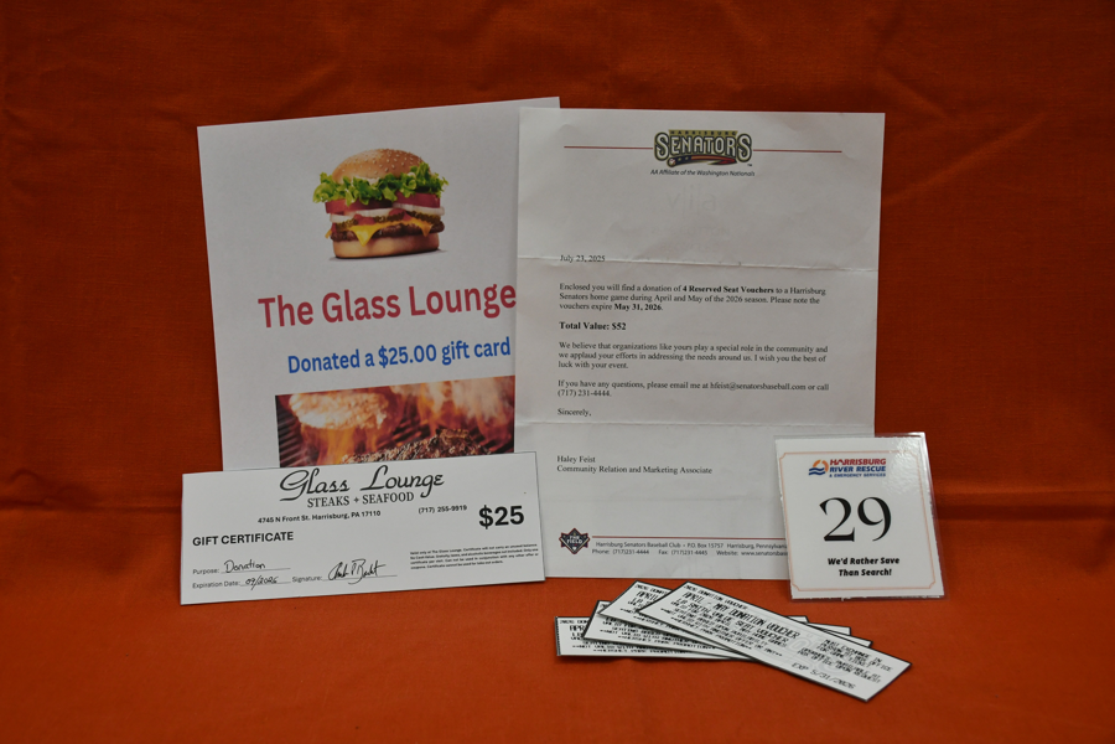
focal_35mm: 39
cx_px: 558
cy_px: 372
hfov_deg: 49.6
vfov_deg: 34.2
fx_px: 1208
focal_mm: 26
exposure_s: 1/125
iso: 1000
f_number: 5.6
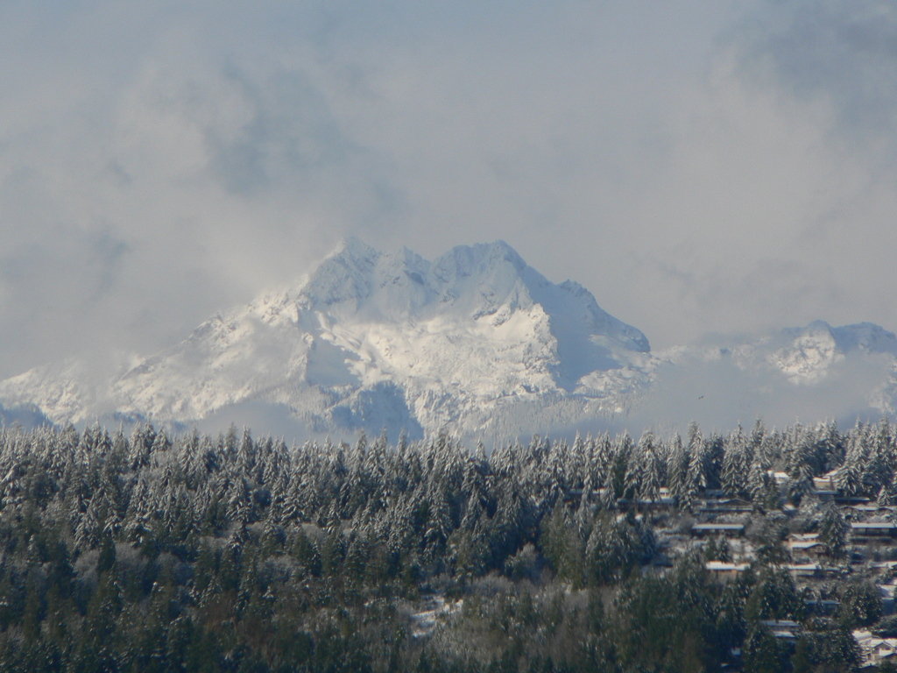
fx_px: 11194
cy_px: 336
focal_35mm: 432
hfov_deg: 4.6
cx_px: 448
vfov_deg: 3.4
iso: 80
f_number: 5.6
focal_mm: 72
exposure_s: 1/500
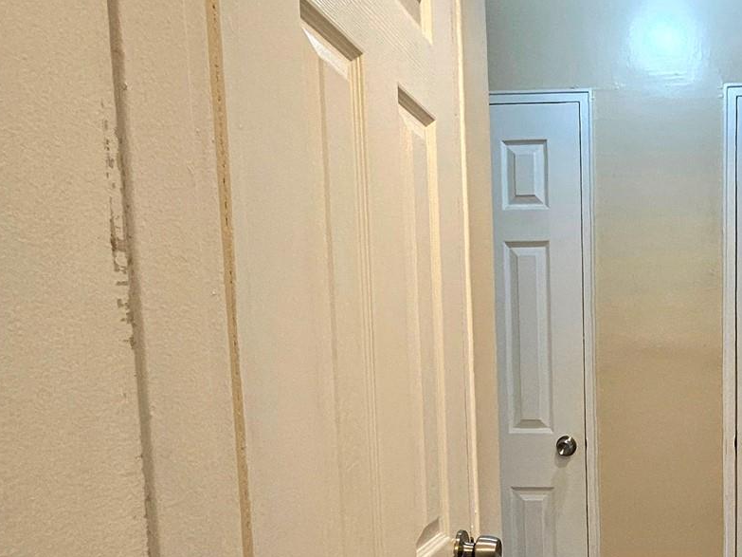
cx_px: 642
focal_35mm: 34
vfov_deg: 40.5
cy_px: 424
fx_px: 729
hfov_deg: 49.2
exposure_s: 1/60.2
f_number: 2.2
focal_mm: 1.7
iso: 200
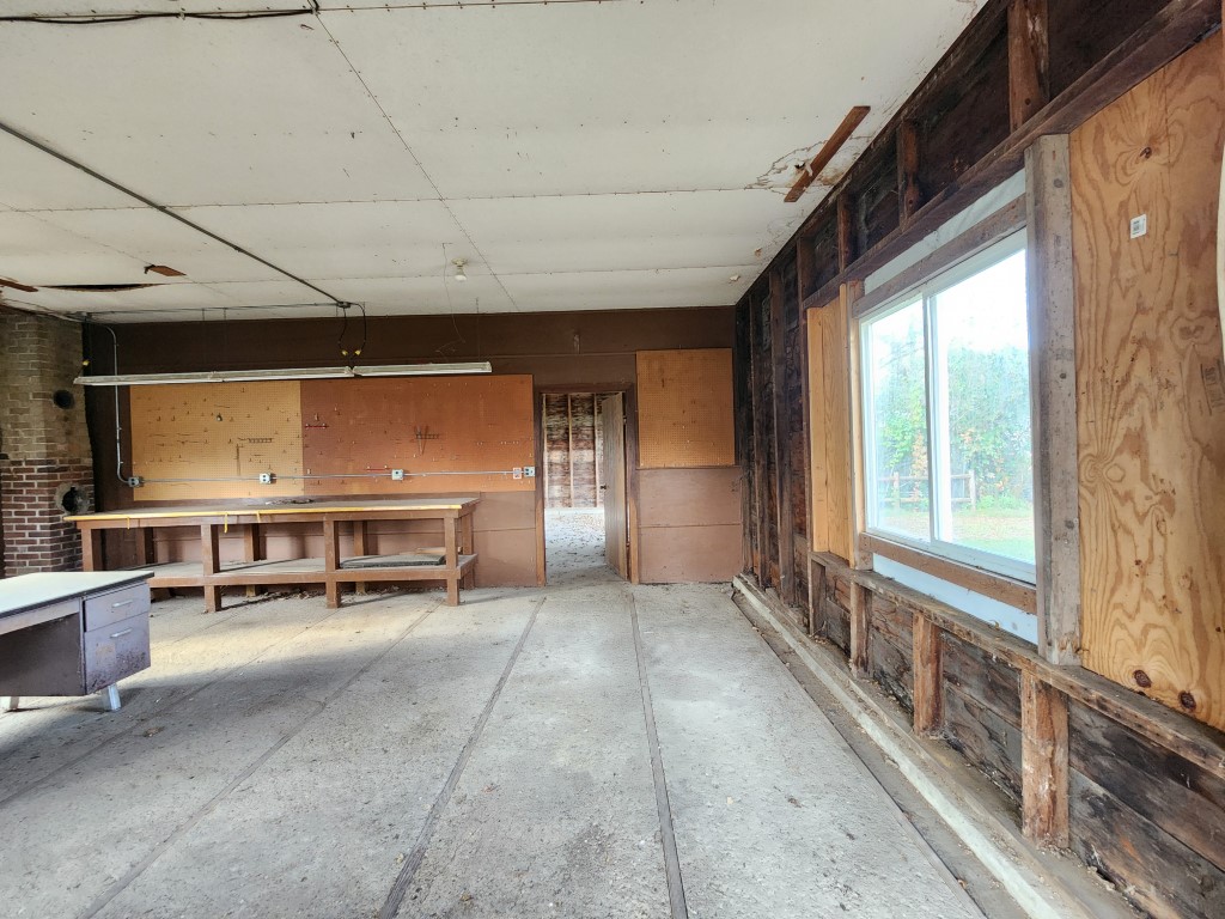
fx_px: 460
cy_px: 460
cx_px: 612
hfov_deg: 106.2
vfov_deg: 89.9
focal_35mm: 13
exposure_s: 1/30
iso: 640
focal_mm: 2.2
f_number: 2.2
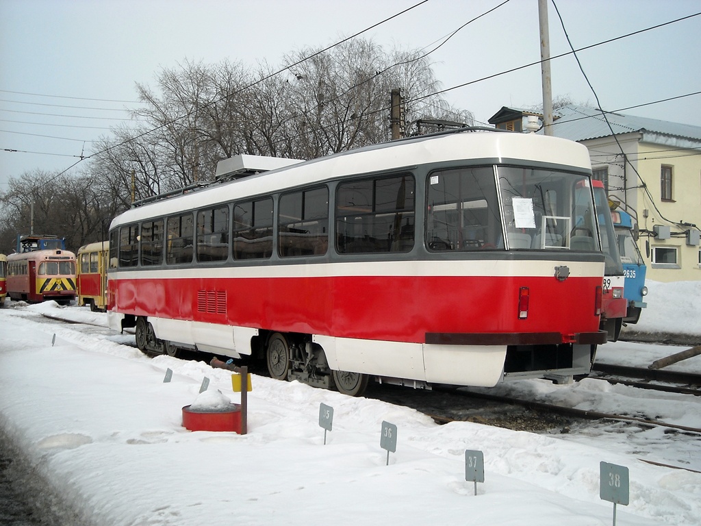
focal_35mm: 44
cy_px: 263
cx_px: 350
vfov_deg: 32.9
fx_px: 891
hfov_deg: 42.9
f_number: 6.1
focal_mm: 7.1
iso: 64
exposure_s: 1/239
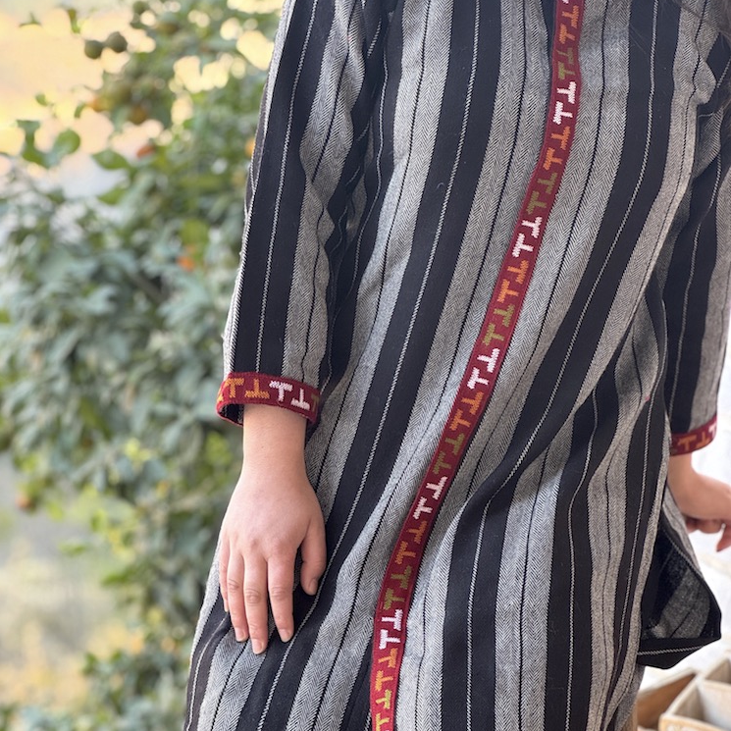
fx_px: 2174
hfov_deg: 19.1
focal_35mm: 91
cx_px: 366
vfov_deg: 19.1
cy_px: 446
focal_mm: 9
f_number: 2.8
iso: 160
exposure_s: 1/99
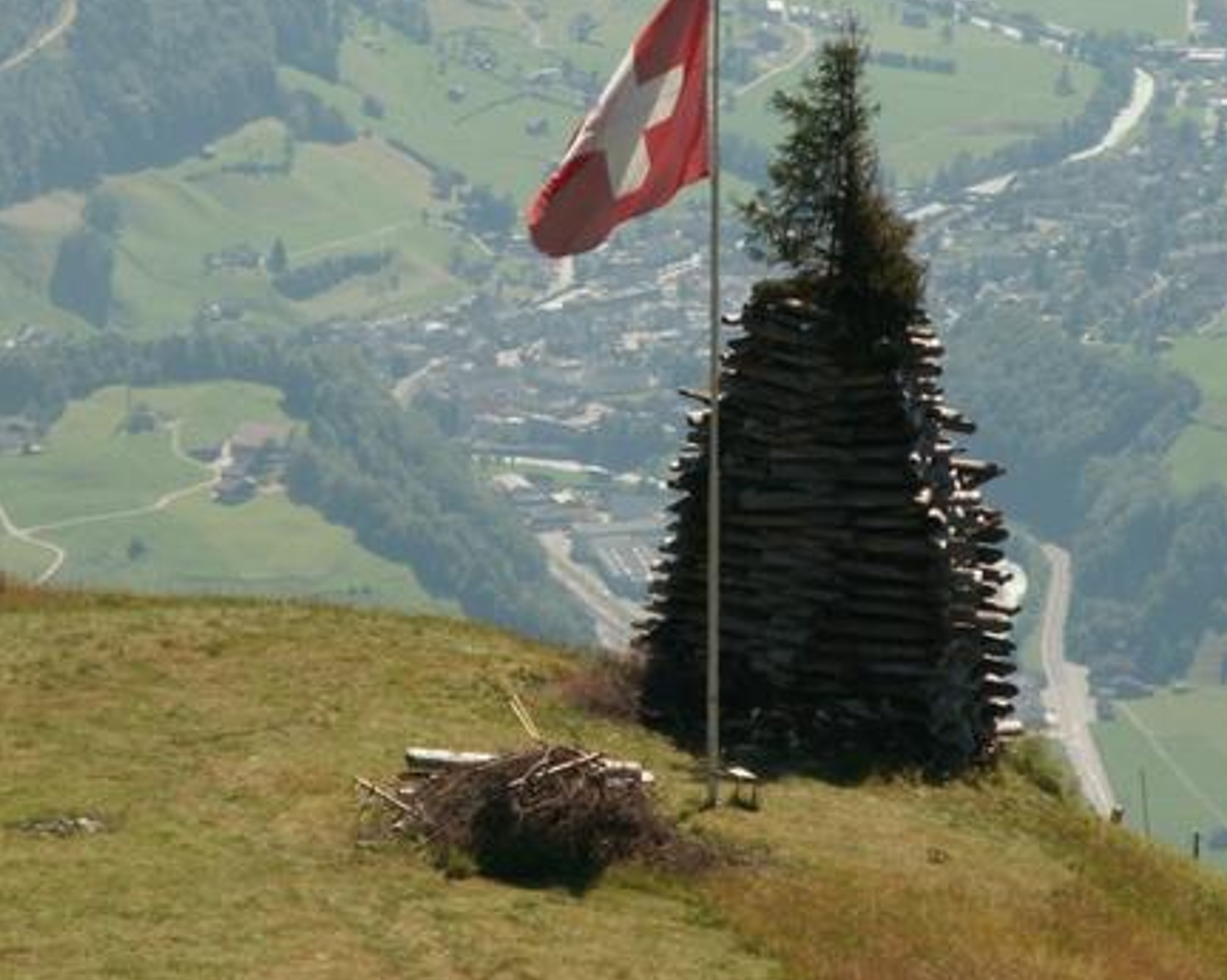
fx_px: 8456
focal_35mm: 233
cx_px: 585
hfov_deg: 8.3
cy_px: 344
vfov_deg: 6.6
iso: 50
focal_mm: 26.3
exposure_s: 1/125
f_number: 8
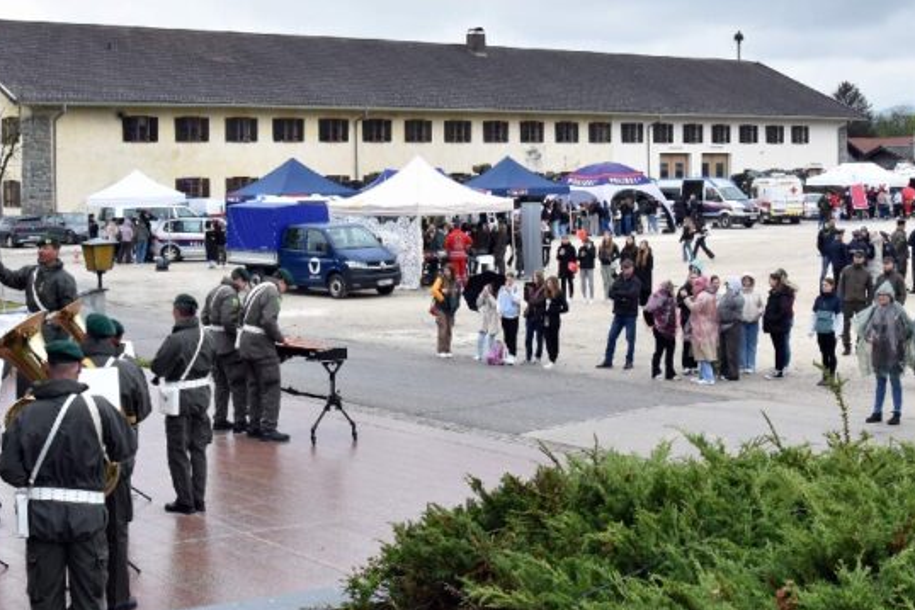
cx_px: 389
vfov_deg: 22.6
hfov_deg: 33.4
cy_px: 225
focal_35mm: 60
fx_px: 1524
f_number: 9
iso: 400
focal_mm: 21
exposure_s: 1/250
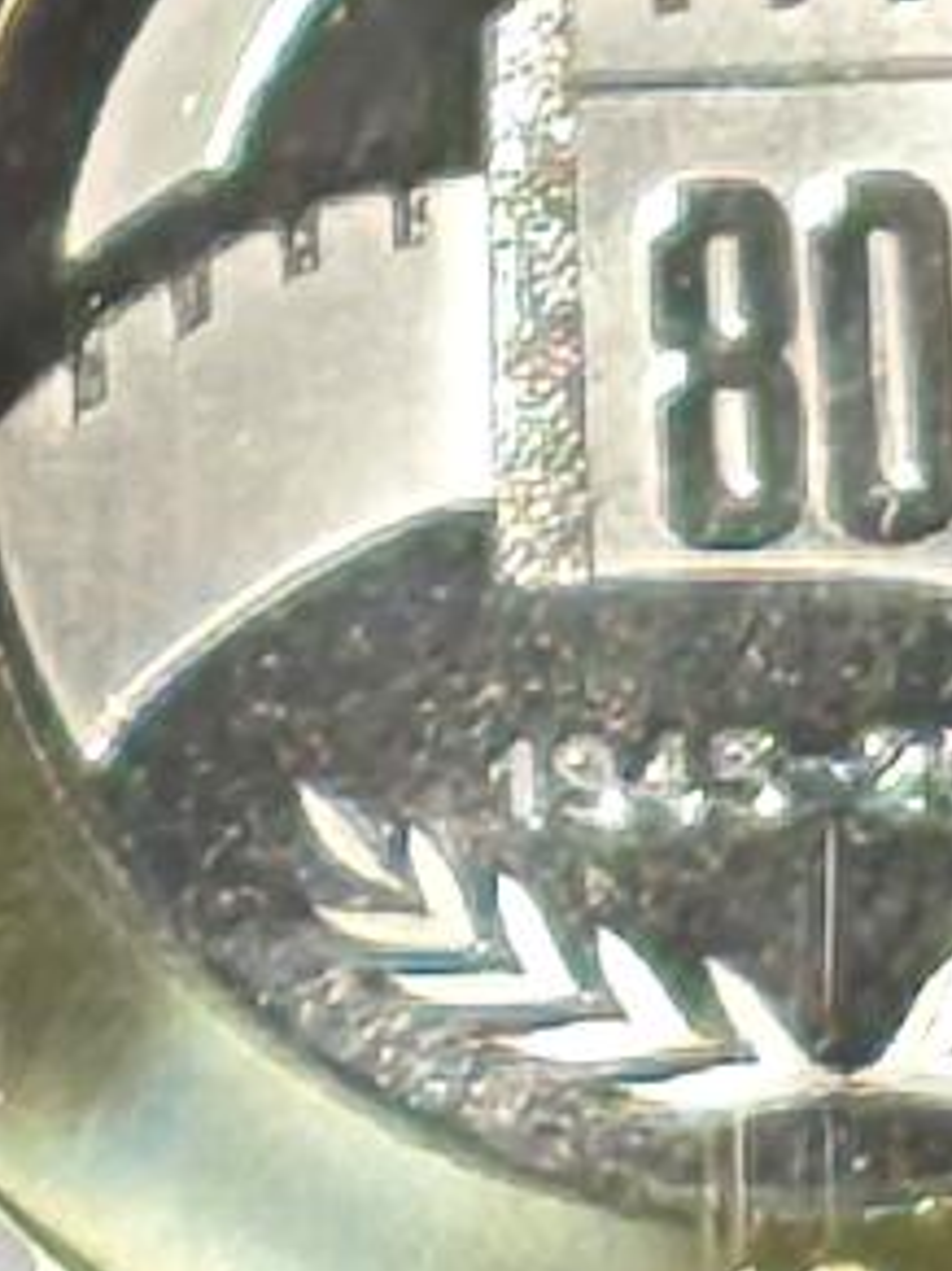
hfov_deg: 2.0
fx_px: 27228
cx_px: 843
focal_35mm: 742
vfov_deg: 2.7
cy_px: -795
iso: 50
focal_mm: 4.94
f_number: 1.5
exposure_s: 1/689
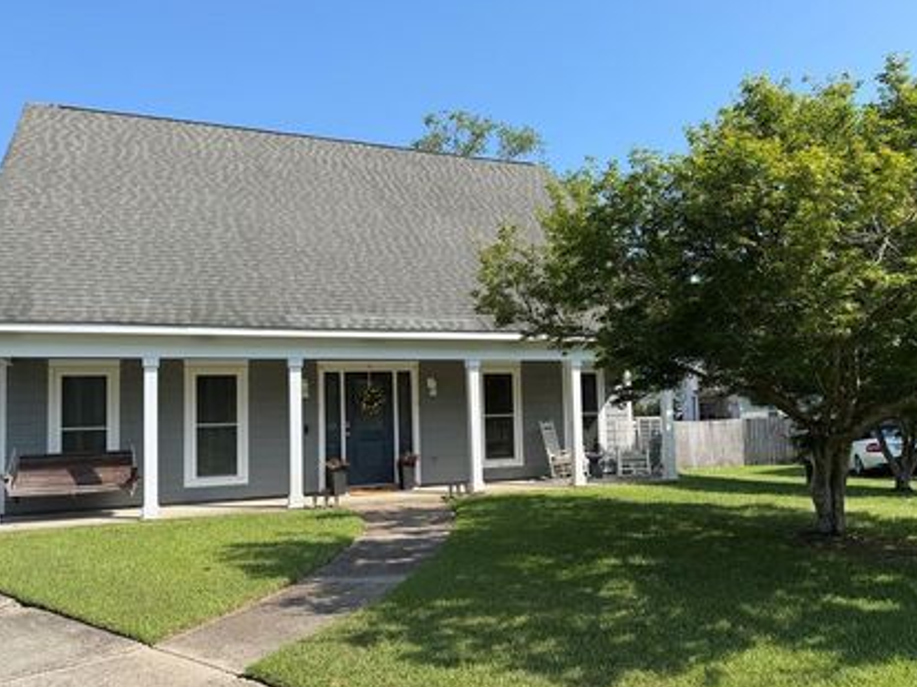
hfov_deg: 61.5
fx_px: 768
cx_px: 514
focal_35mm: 29
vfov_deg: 48.2
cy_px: 358
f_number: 1.78
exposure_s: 1/2801
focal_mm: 6.76
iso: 80
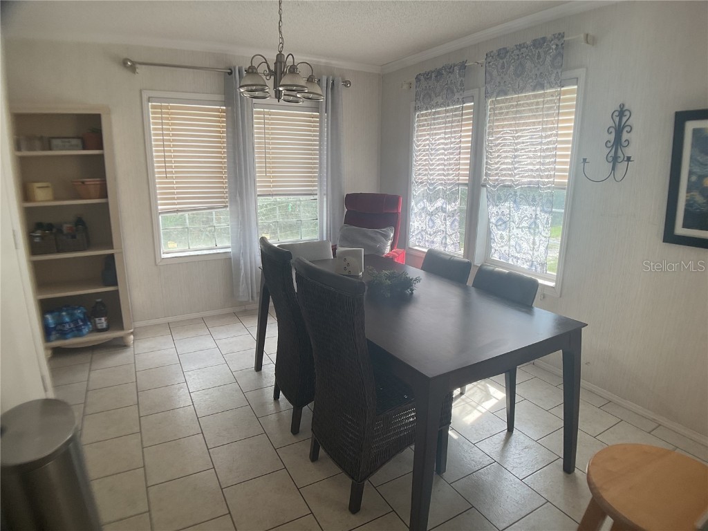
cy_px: 266
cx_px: 354
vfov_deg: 48.2
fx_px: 593
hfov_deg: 61.7
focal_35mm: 29
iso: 32
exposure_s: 1/120
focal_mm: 3
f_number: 1.8
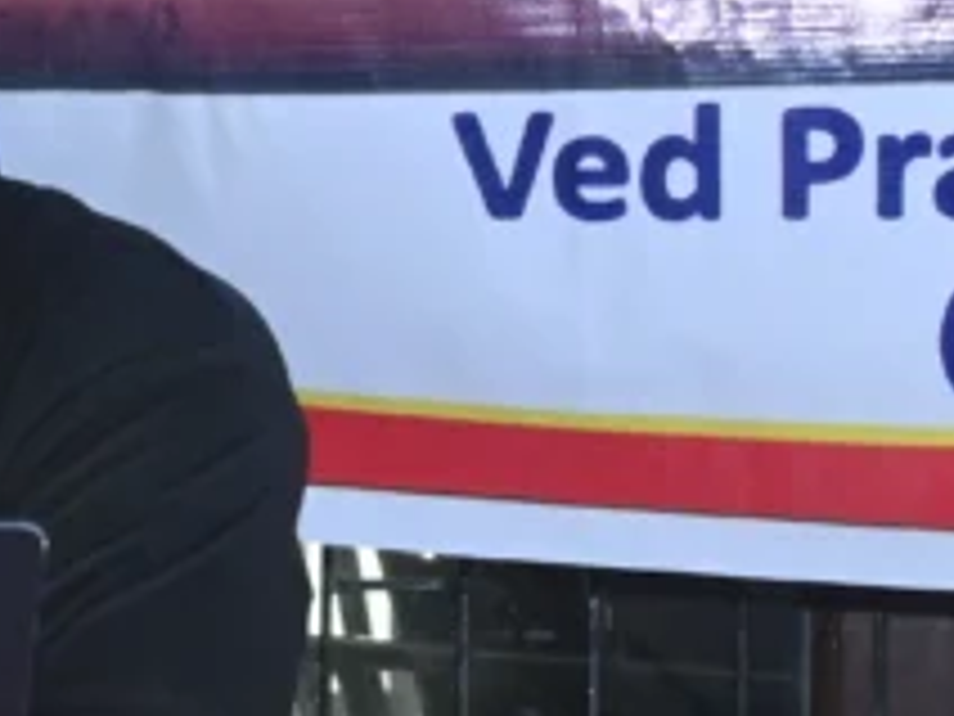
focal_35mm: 191
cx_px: -684
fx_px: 5268
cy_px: 673
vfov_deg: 7.7
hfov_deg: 9.9
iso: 5000
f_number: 4.5
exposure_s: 1/100
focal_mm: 27.5
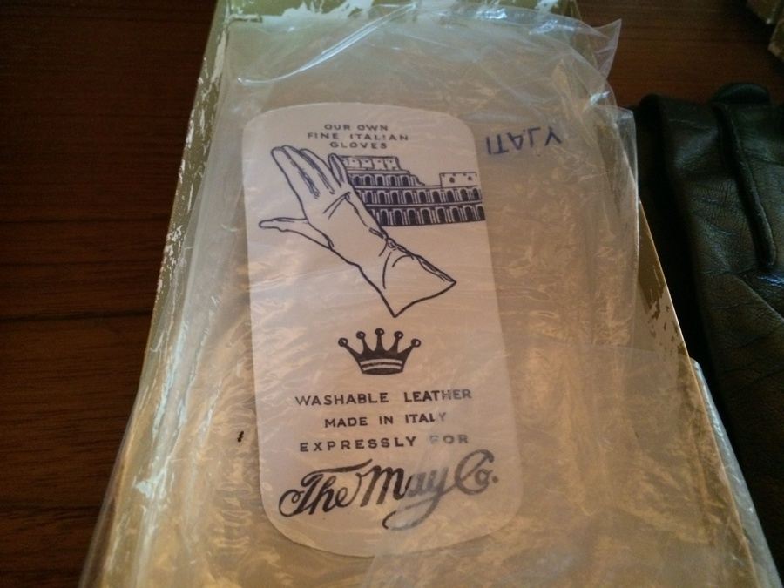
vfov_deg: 46.8
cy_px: 294
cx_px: 392
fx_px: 679
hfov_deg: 60.0
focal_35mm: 30
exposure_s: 1/15
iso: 500
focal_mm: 4.12
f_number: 2.2
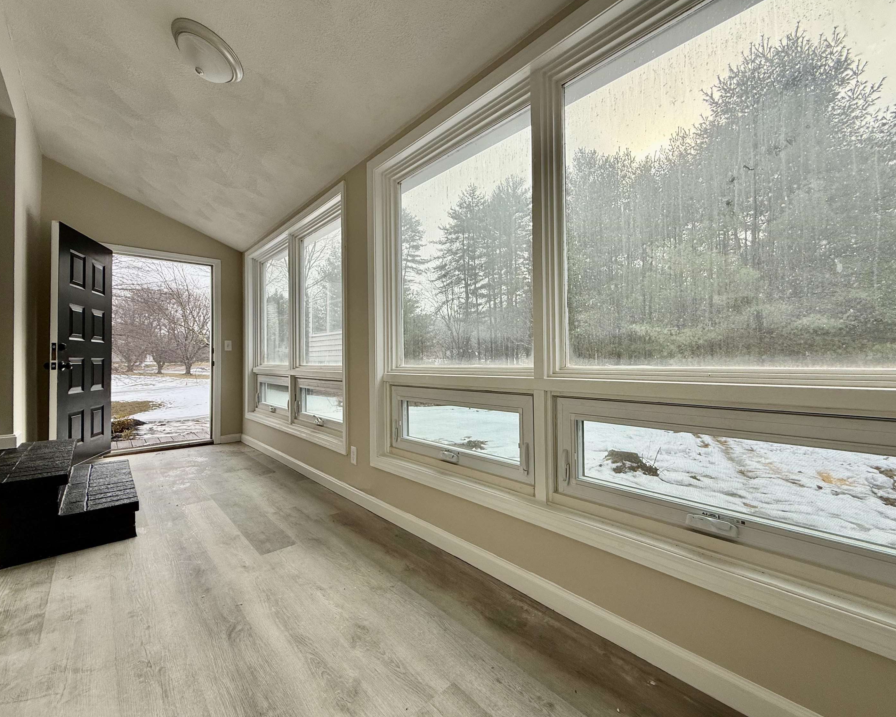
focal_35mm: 15
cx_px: 472
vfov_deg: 84.0
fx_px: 398
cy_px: 354
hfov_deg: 96.7
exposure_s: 1/569
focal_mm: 2.22
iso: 64
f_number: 2.2
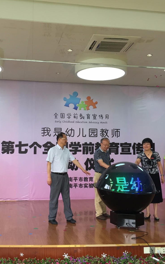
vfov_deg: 47.2
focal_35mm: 42
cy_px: 134
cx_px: 68
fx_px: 302
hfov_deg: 30.5
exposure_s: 1/33
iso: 50
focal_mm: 4.15
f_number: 2.2
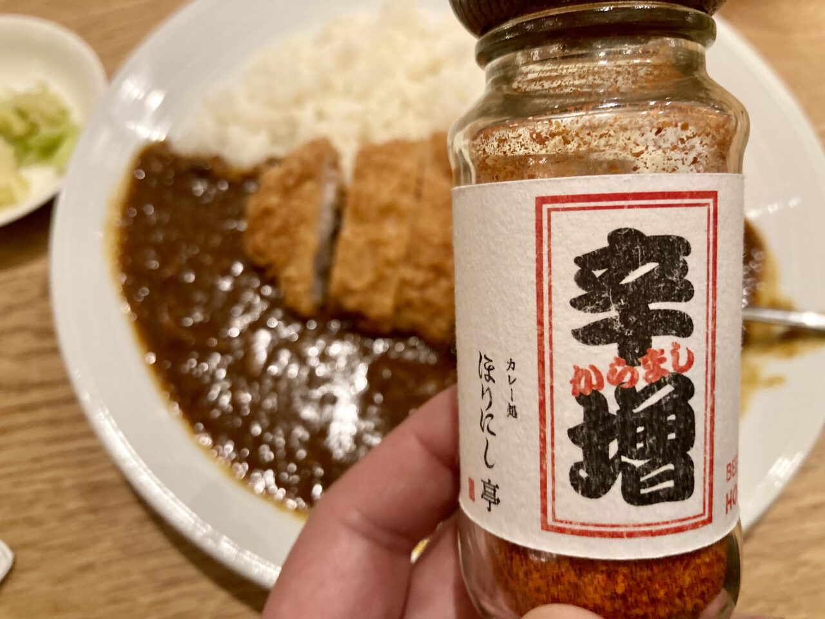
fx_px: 667
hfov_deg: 63.4
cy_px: 310
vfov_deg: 49.7
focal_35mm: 28
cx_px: 412
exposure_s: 1/50
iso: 200
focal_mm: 3.99
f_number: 1.8
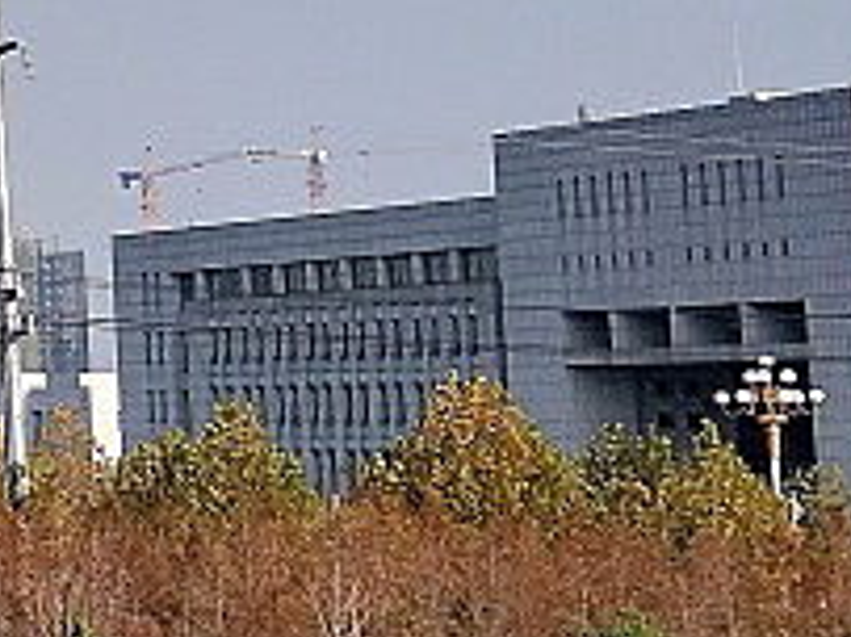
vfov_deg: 9.8
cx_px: -1606
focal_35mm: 148
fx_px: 3636
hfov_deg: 10.2
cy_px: -205
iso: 33
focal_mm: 4.27
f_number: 1.7
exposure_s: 1/1240
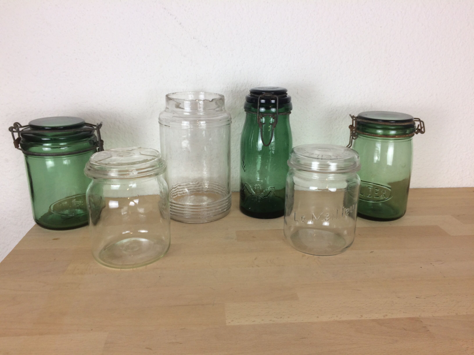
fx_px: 397
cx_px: 237
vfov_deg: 48.2
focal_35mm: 29
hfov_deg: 61.7
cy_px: 178
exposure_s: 1/50
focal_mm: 4.15
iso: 40
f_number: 2.2
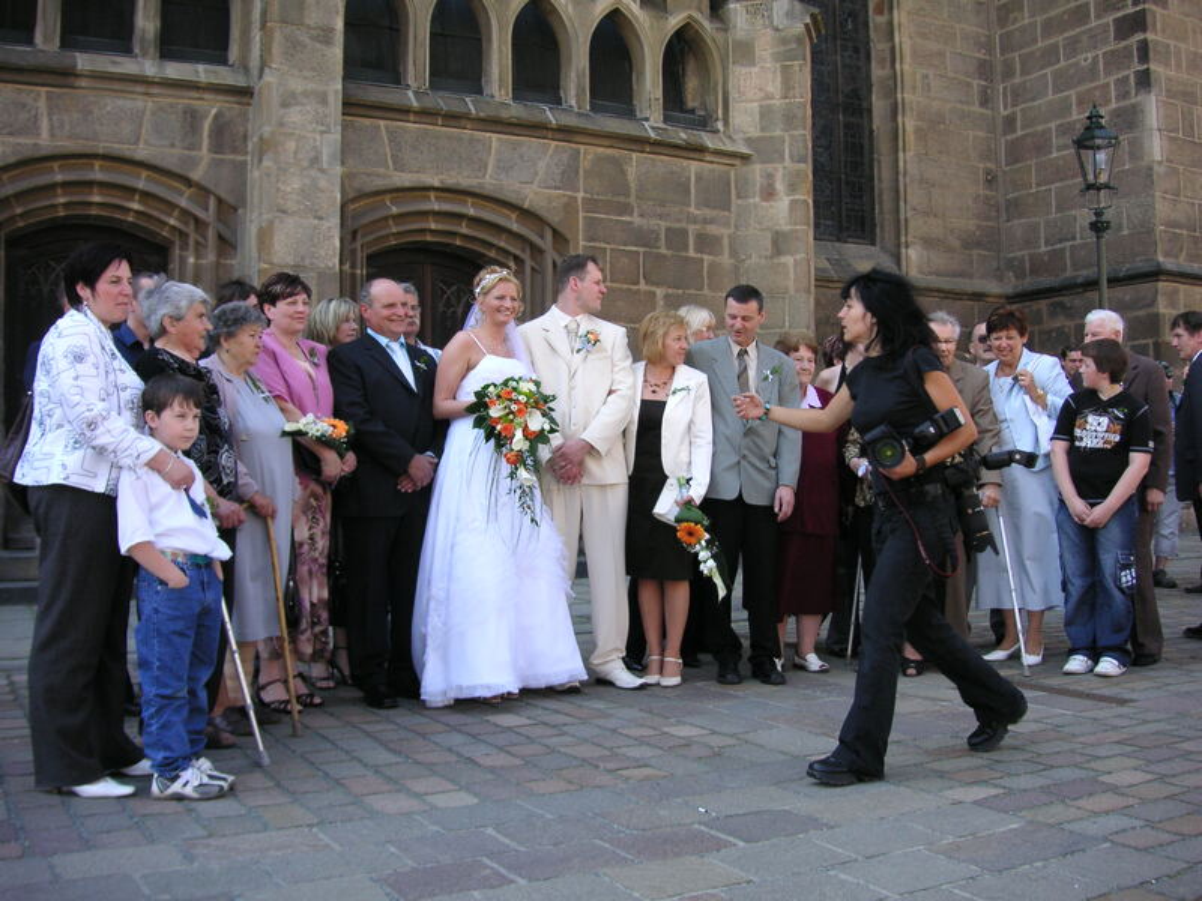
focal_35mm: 37
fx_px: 1285
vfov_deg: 38.7
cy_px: 450
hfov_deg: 50.1
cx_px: 601
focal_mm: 6.1
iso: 50
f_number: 2.8
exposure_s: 1/180
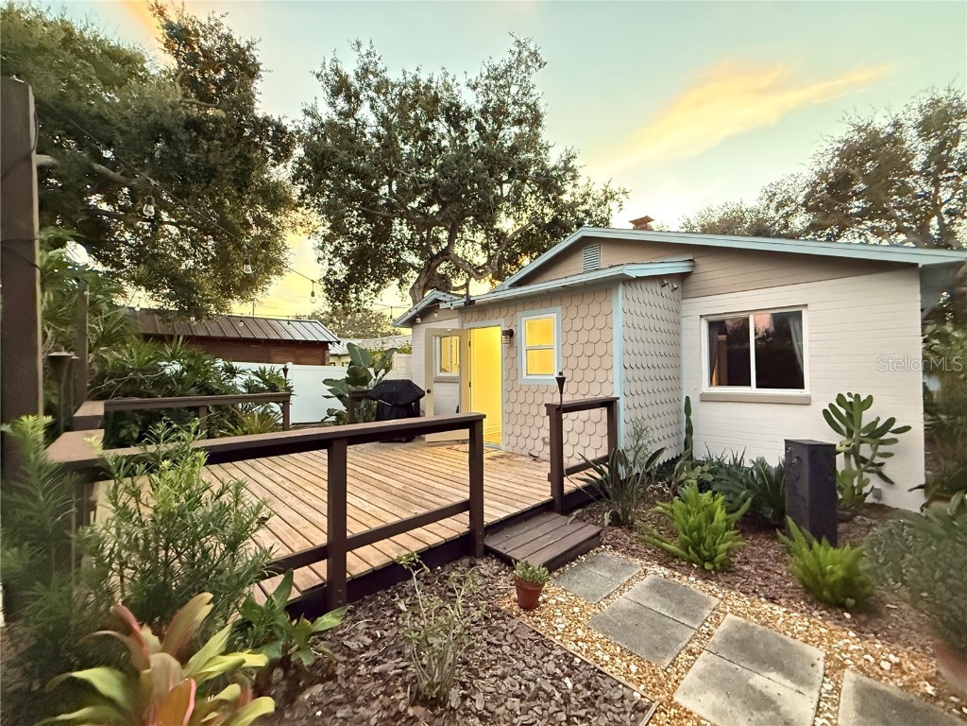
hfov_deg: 102.1
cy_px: 363
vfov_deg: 85.7
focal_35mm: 14
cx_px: 484
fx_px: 391
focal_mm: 2.22
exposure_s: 1/60
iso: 1250
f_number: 2.2
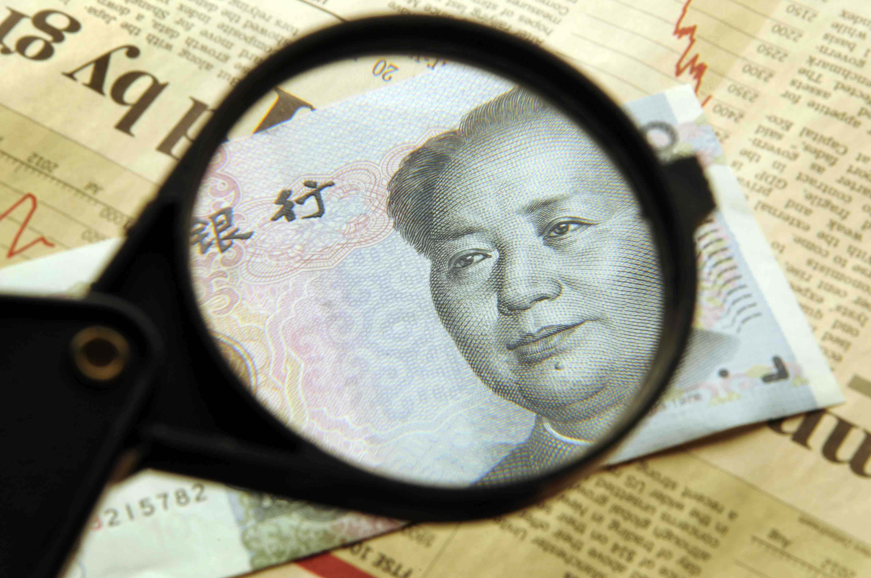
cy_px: 289
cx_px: 436
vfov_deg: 8.7
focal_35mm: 158
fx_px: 3806
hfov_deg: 13.1
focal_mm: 105
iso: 200
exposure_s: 1/125
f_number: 25
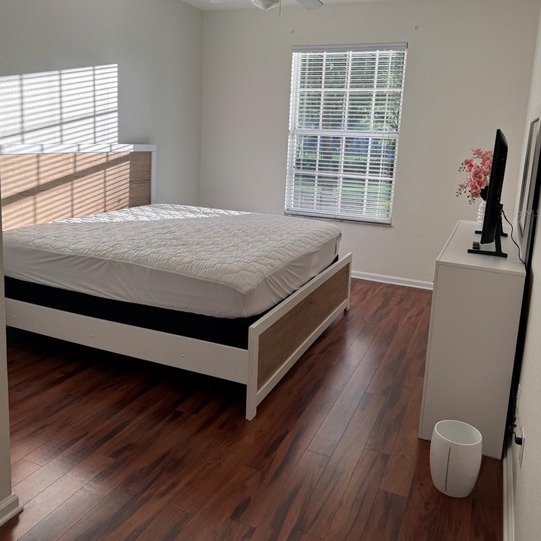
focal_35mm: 29
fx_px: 513
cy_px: 213
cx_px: 266
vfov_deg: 55.2
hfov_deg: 55.6
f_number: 1.78
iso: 80
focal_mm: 6.76
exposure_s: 1/454
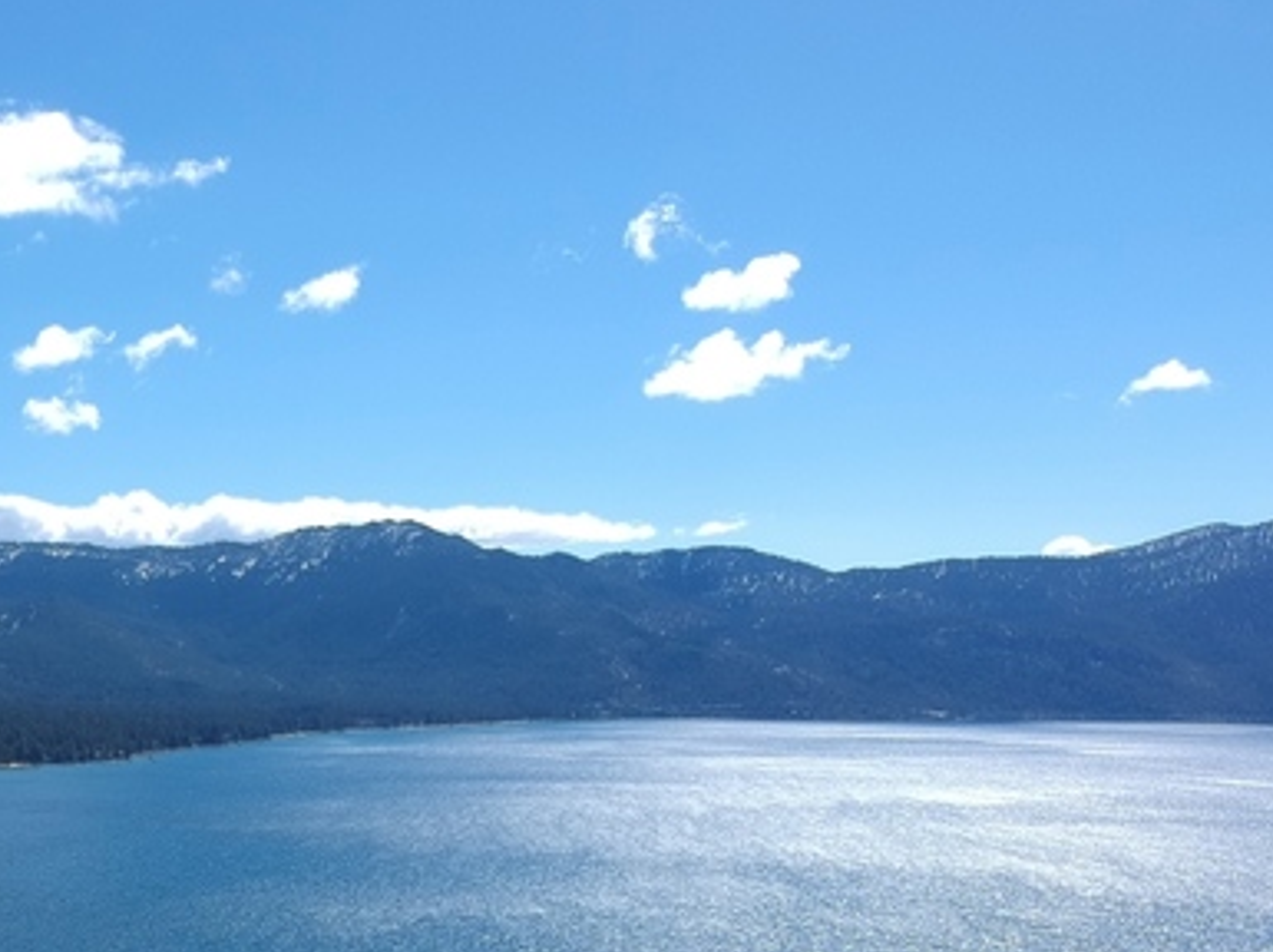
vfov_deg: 26.4
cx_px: 79
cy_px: 972
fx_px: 1911
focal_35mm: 52
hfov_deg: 34.4
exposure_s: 1/1250
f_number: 2.6
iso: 100
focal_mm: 4.49
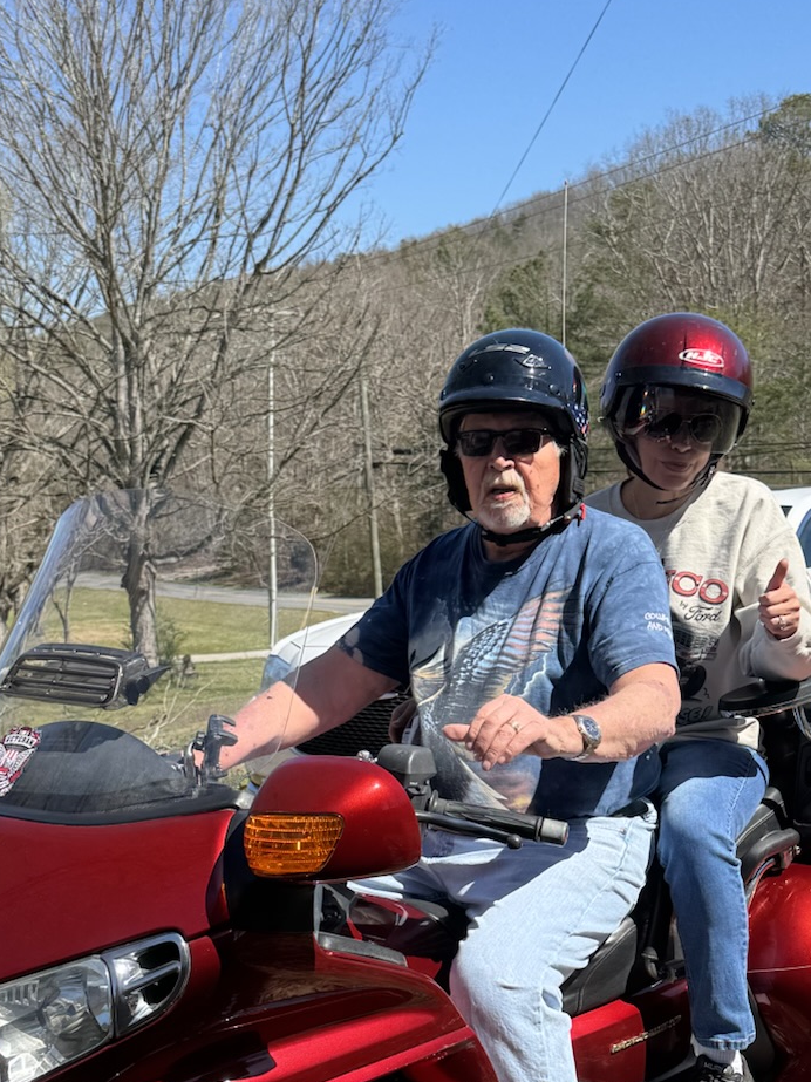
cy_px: 799
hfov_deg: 28.0
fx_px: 1625
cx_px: 379
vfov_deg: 36.1
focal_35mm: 52
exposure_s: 1/2833
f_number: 1.78
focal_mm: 6.76
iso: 80
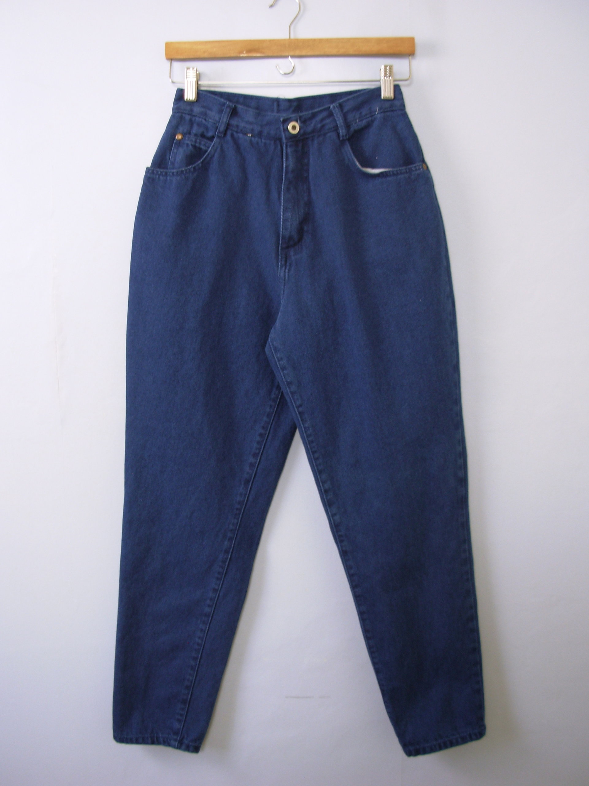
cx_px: 294
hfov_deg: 37.7
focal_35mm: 38
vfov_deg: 49.0
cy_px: 393
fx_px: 862
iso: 50
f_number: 2.9
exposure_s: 1/11.3
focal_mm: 6.3
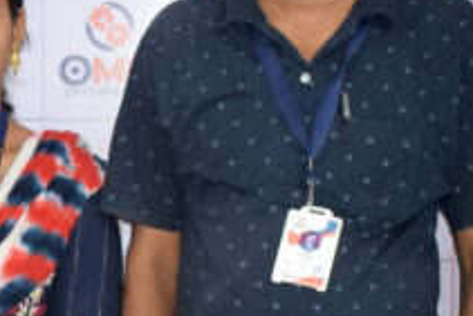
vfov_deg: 7.8
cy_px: 322
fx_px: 2301
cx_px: -96
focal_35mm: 175
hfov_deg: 11.5
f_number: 3.8
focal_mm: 24
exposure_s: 1/60
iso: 1800
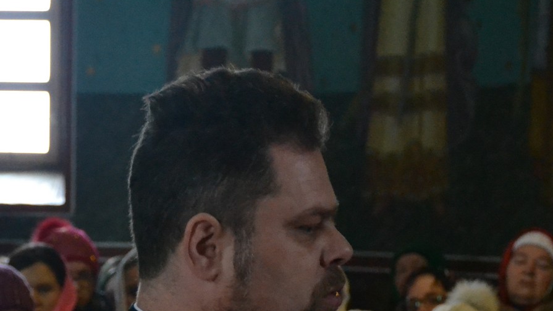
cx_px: 146
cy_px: 386
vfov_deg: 7.2
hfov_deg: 12.8
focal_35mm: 168
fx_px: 2463
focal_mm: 50
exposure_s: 1/60
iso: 3200
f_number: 4.8
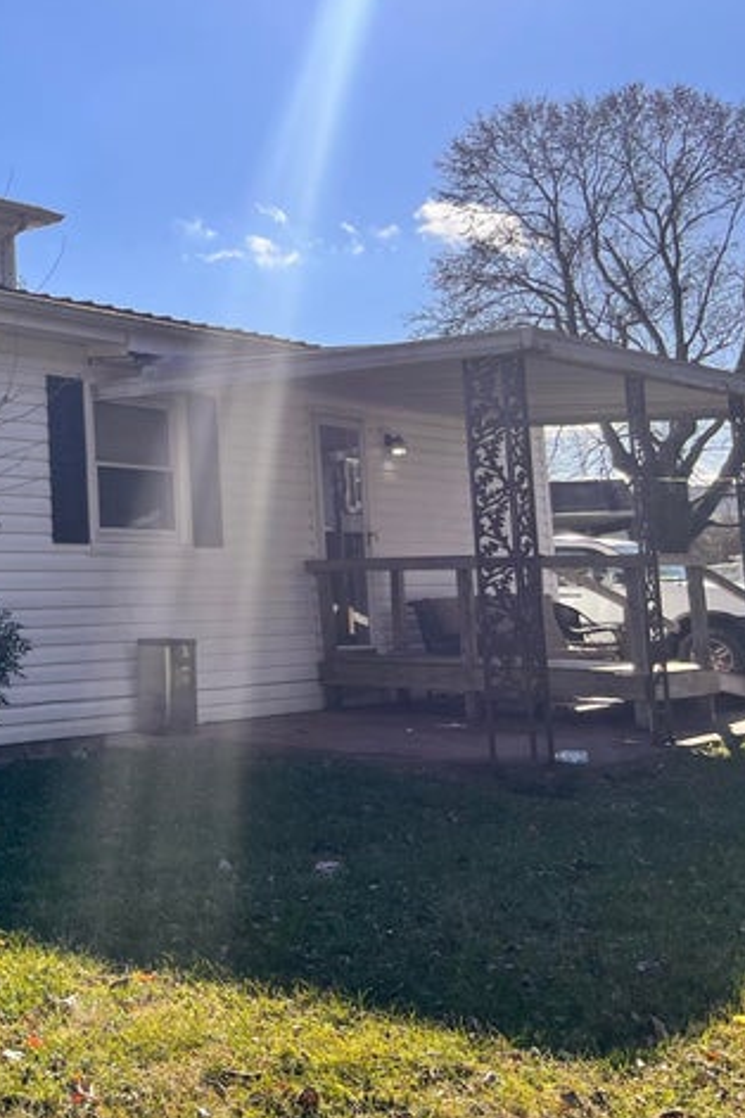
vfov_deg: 40.0
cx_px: -236
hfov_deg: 24.0
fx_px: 1521
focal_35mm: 49
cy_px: 406
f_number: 1.5
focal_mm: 5.7
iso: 50
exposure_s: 1/6211
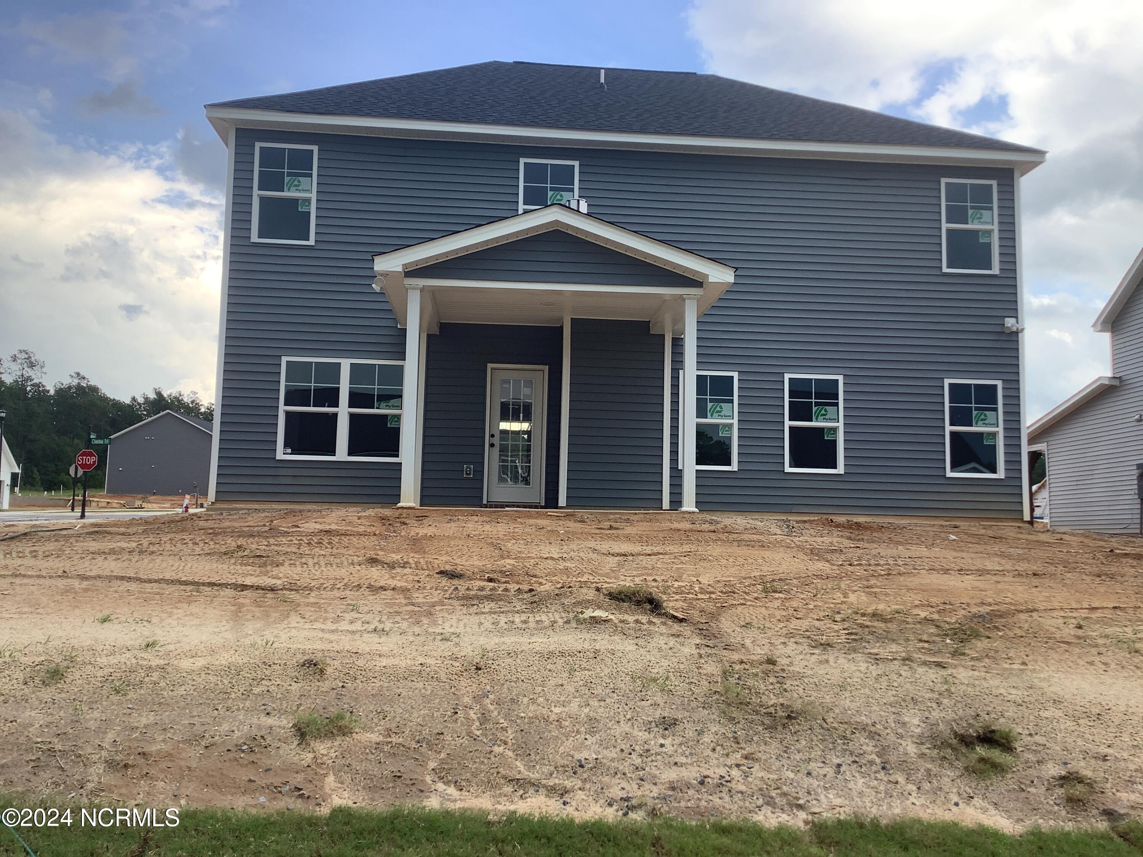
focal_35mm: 31
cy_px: 428
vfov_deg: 45.4
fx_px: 1024
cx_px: 572
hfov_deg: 58.4
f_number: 2.4
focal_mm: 3.3
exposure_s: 1/165
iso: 25
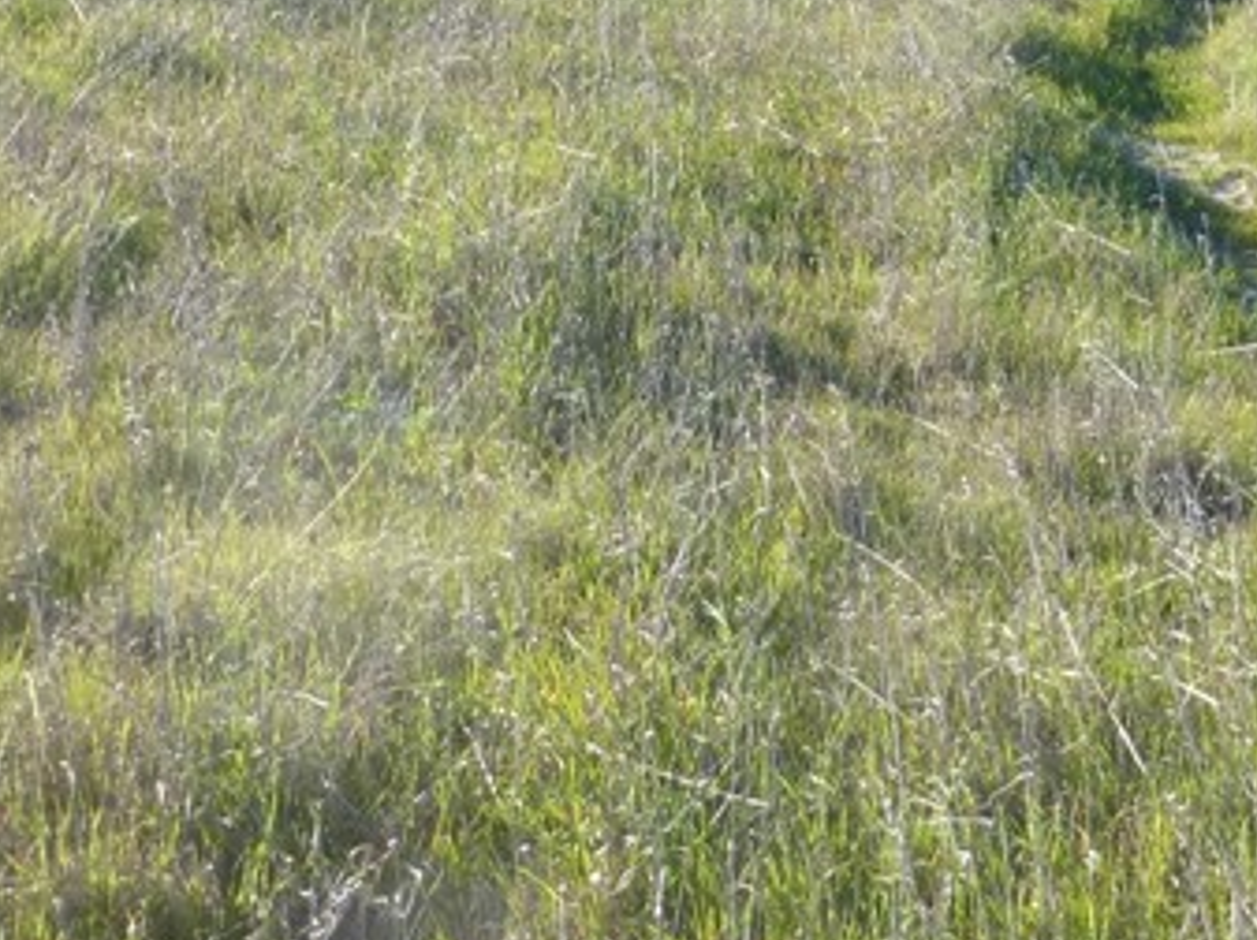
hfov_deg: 26.6
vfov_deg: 19.3
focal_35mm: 73
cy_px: -90
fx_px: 2648
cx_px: 798
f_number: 4
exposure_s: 1/320
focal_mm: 4.3
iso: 100
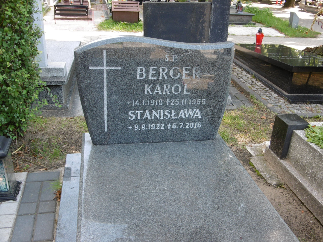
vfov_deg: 37.7
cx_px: 162
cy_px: 121
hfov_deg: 49.0
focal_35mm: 38
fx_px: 355
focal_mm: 6.8
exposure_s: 1/100
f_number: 3.7
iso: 100
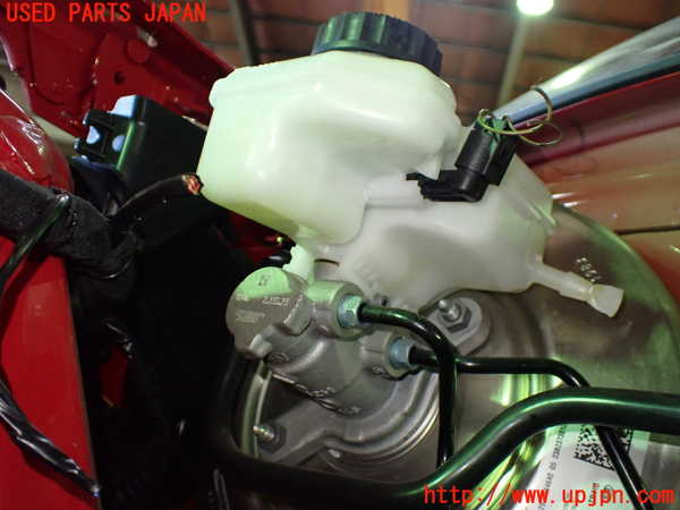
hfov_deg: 56.8
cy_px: 255
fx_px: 629
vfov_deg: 44.2
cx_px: 340
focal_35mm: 32
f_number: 2.4
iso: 800
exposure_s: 1/100
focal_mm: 5.79
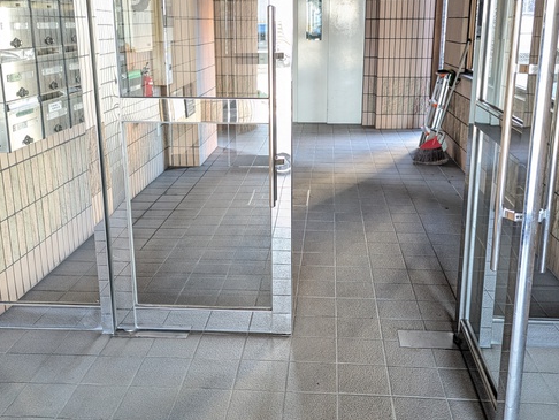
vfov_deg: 39.6
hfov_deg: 51.3
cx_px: 288
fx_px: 582
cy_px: 181
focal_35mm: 36
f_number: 1.89
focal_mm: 5.43
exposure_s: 1/30
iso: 378
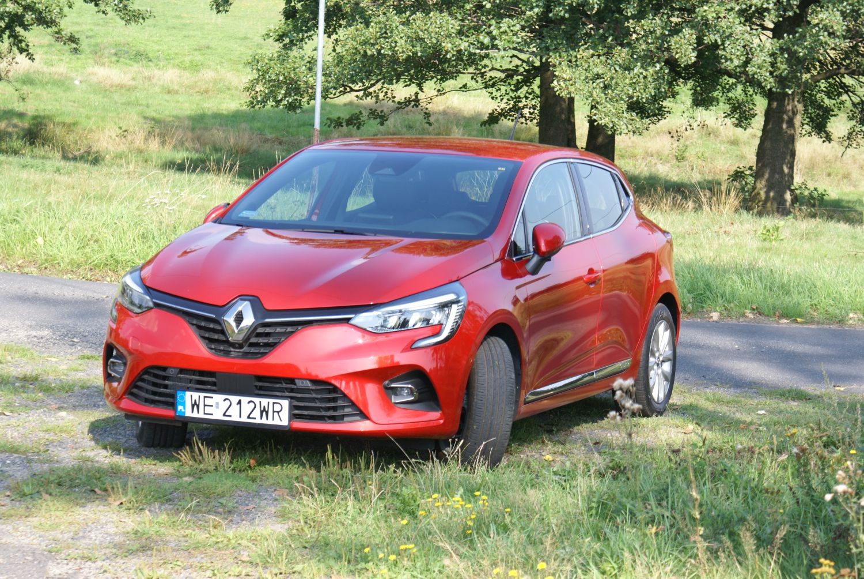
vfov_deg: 13.1
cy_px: 290
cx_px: 432
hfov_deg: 19.4
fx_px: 2523
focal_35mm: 105
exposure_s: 1/125
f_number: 7.1
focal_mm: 70
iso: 100
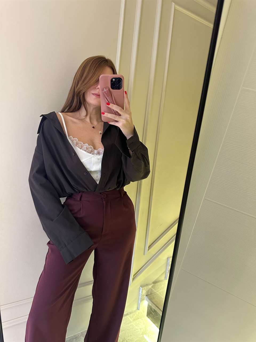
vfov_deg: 71.6
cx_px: 128
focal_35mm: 24
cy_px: 171
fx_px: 237
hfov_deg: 56.8
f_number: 1.78
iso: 320
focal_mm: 6.86
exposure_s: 1/60
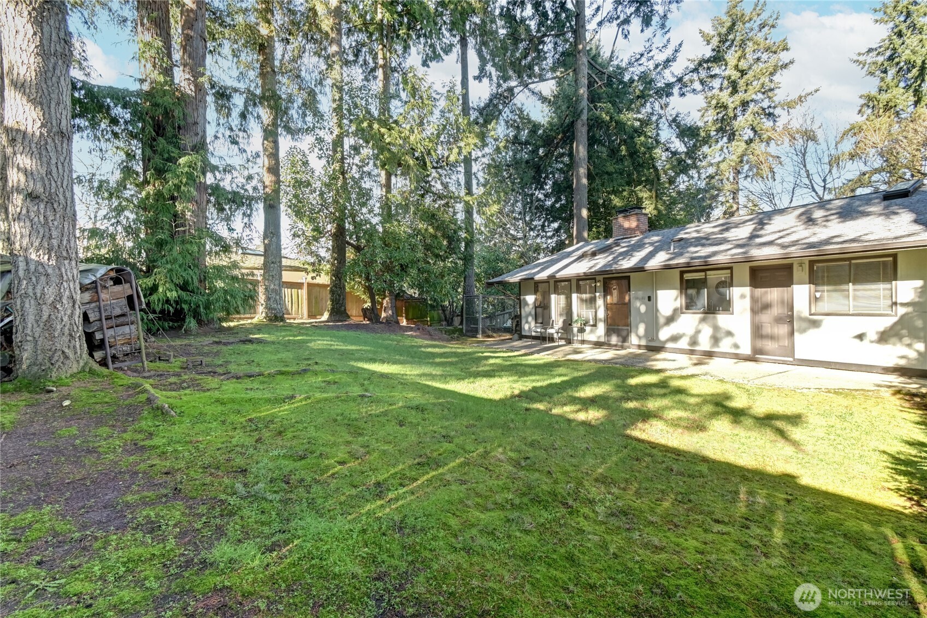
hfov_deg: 100.4
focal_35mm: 15
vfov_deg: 77.3
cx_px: 464
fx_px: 386
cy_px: 309
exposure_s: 1/40
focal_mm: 10
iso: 2000
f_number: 11
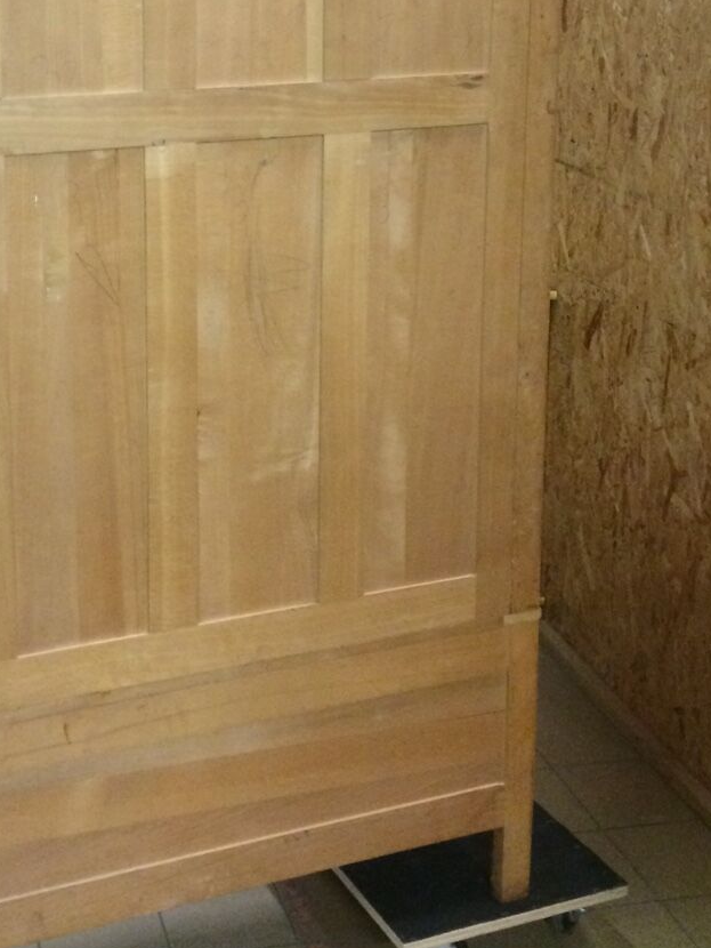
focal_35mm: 57
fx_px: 1560
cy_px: 178
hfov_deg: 25.2
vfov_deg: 32.8
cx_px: 126
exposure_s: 1/17
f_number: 2.2
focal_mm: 4.15
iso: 320
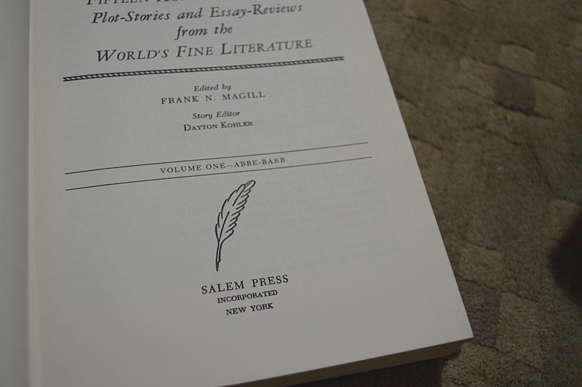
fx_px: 582
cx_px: 291
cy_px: 194
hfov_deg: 53.2
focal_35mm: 36
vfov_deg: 36.8
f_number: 3.8
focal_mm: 24
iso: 450
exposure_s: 1/60
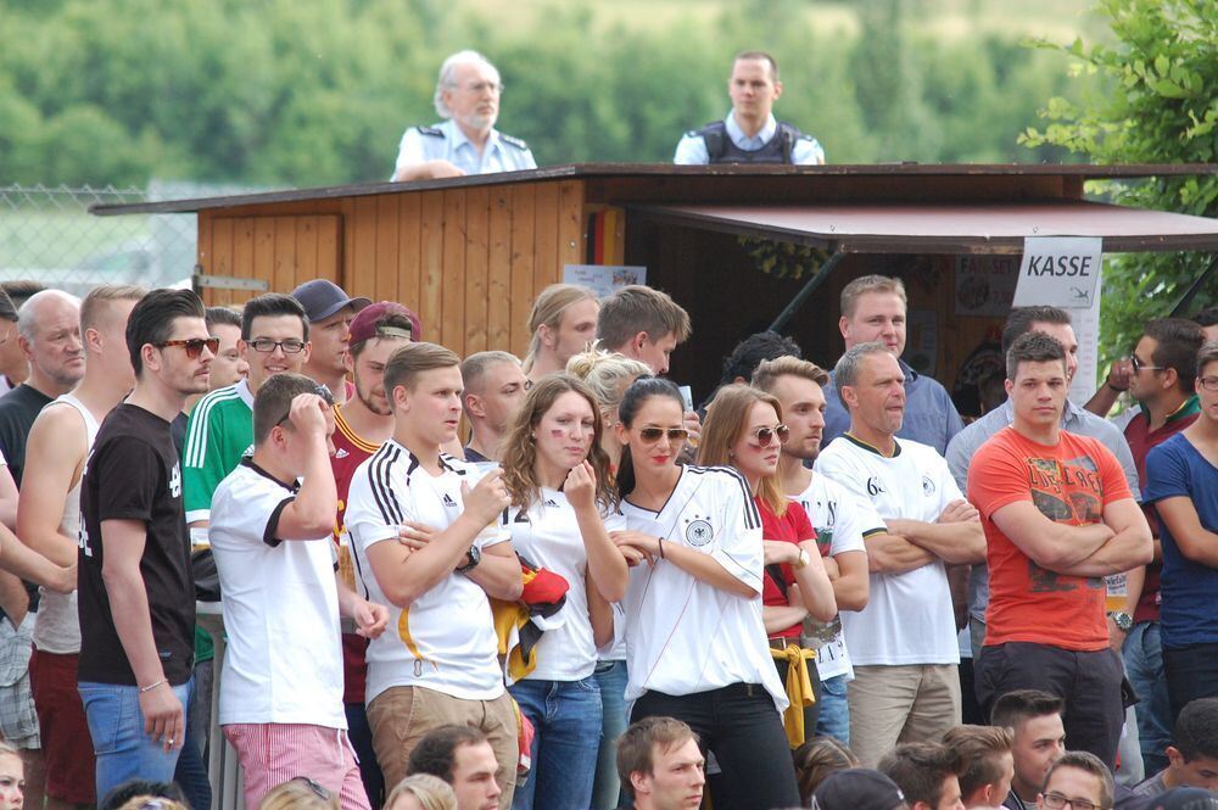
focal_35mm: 255
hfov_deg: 8.1
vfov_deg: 5.4
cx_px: 609
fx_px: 8620
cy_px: 405
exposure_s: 1/800
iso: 800
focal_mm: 170
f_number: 4
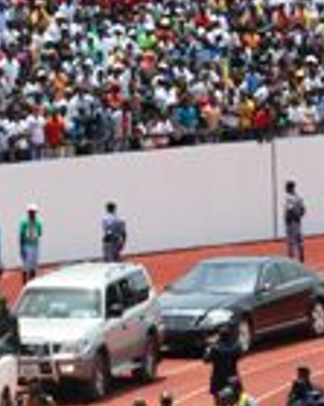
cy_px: 304
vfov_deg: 4.5
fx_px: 5136
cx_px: -163
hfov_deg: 3.6
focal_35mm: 428
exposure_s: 1/1250
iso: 800
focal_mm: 66
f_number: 10
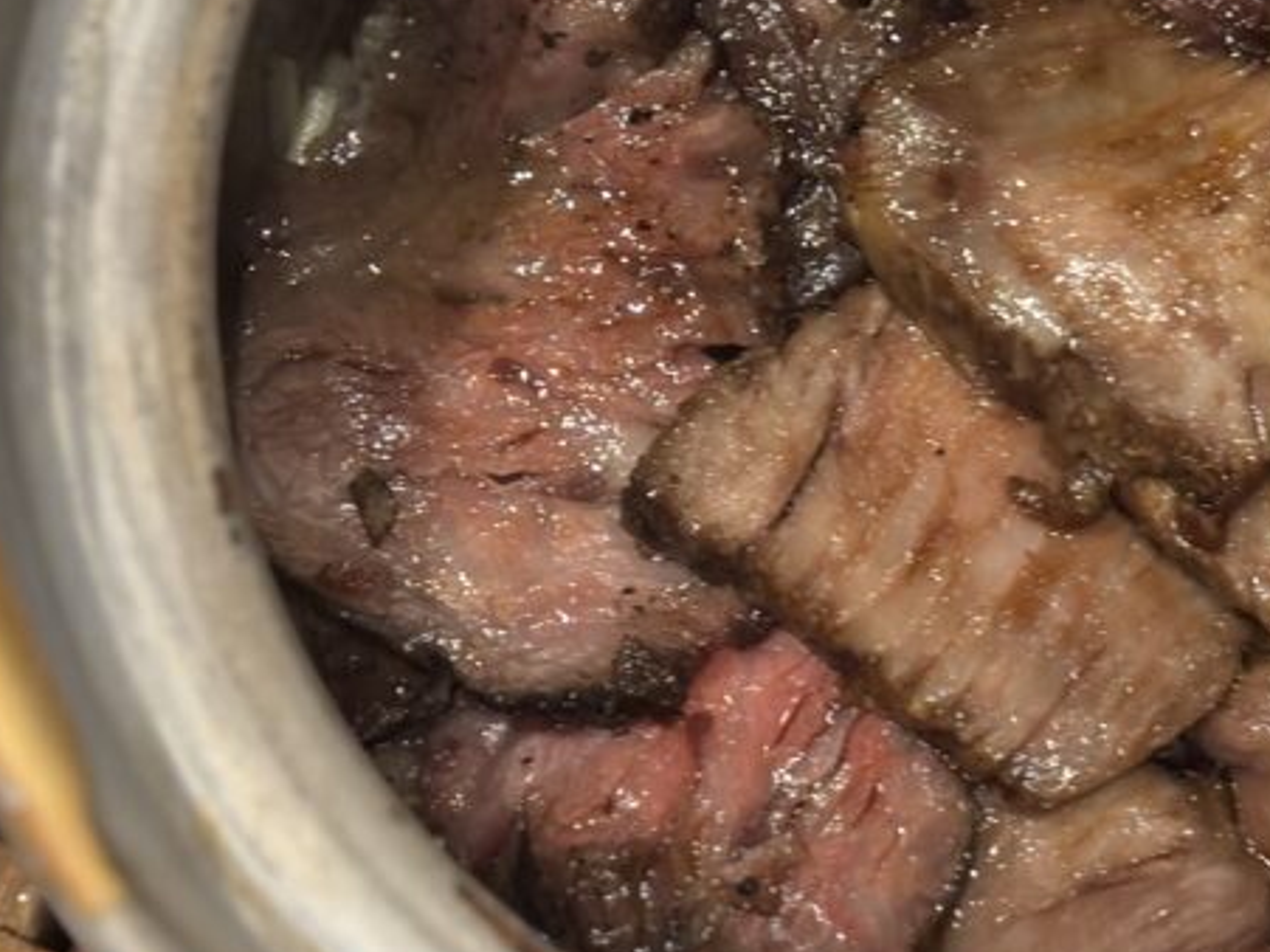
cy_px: 225
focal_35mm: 118
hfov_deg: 16.5
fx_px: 4328
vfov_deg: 12.5
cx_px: 1084
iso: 320
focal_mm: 5.96
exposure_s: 1/30
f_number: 1.6
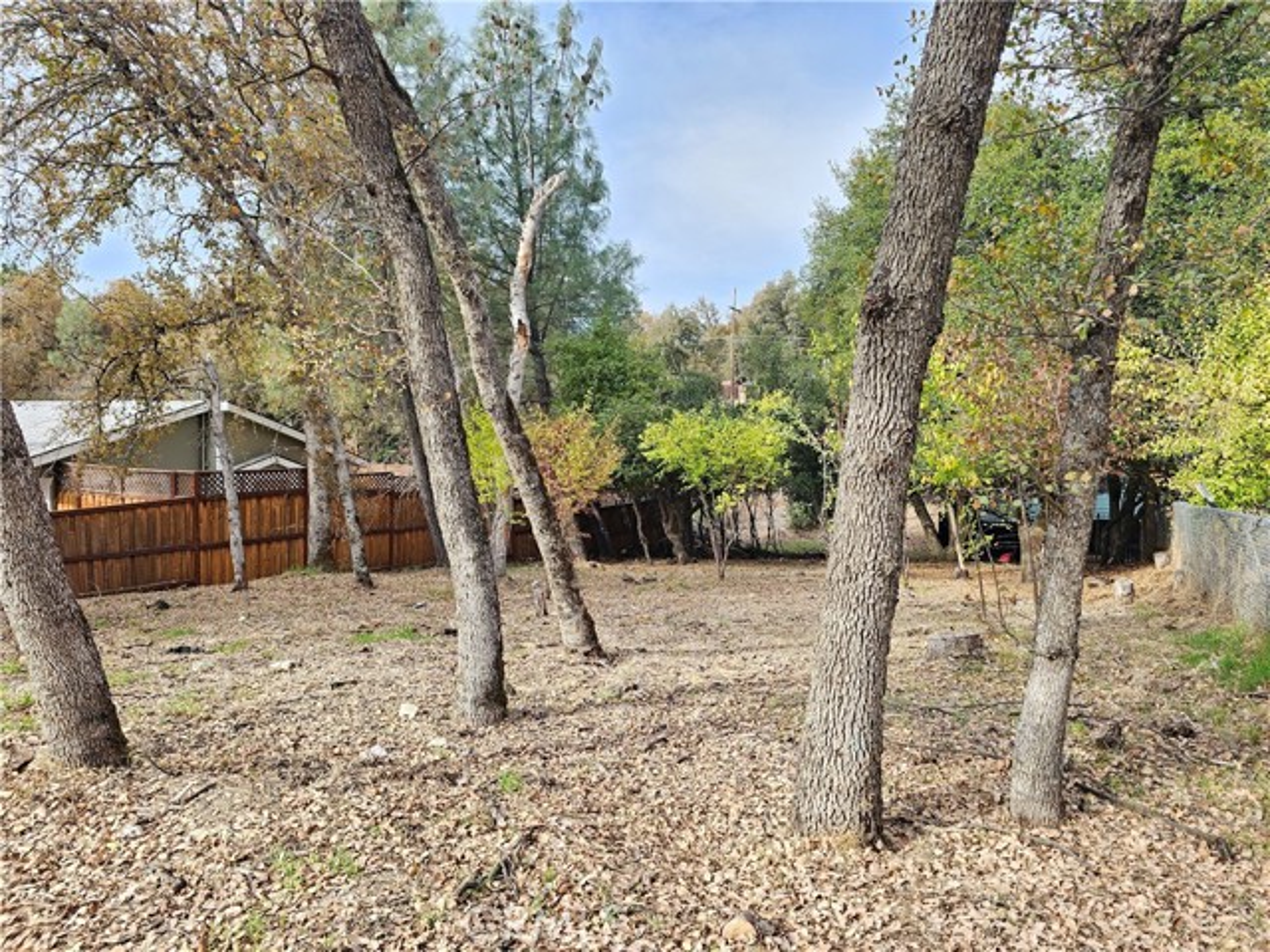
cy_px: 476
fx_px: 844
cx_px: 635
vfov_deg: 58.9
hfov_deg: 73.9
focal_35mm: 23
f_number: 1.7
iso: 12
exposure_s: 1/120
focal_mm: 6.3
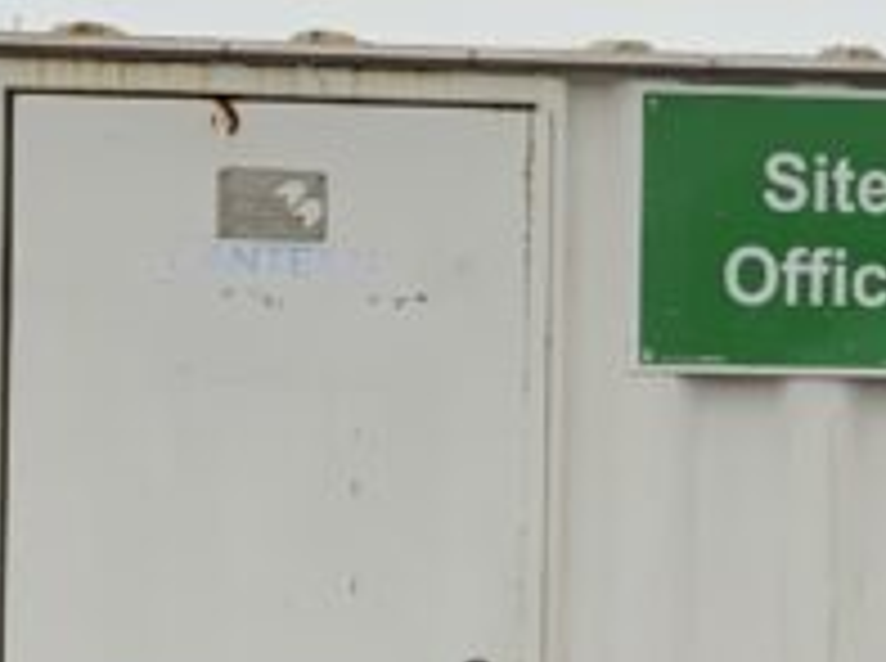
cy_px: 500
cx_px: 1219
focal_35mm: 151
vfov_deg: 9.8
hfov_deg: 12.6
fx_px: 3858
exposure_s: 1/122
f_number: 1.8
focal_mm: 3
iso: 25
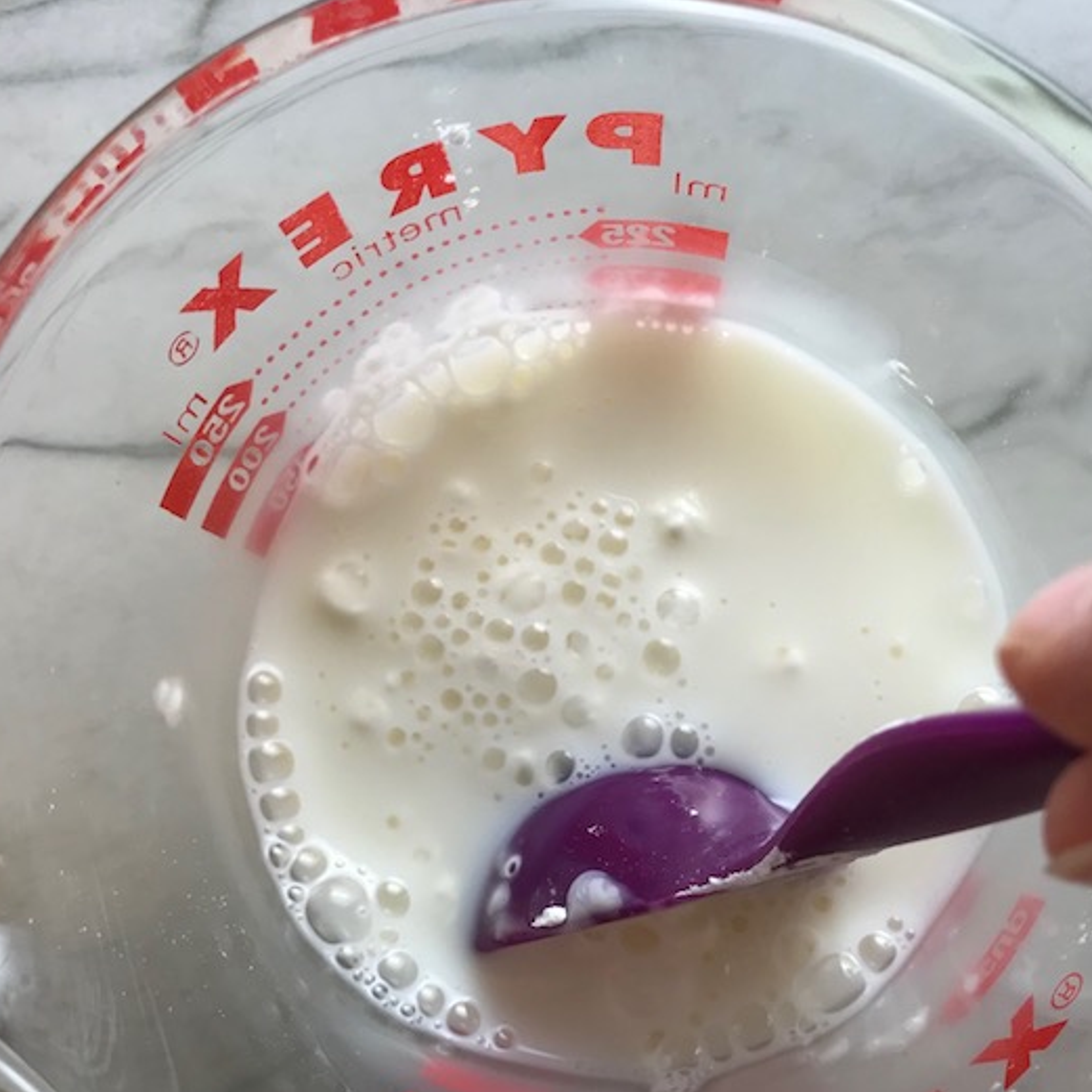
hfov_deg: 43.8
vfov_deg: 43.7
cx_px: 614
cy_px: 625
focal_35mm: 38
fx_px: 1356
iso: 40
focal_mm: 3.99
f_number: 1.8
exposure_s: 1/120
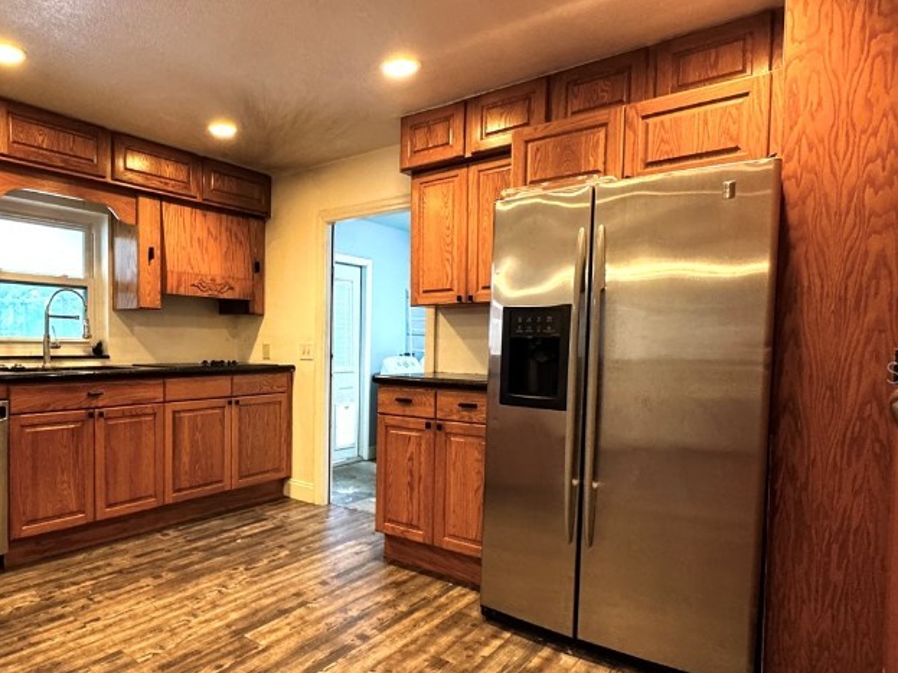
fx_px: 597
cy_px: 372
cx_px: 284
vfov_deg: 58.7
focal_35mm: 23
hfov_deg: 71.3
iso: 500
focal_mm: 2.22
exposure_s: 1/60
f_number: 2.2
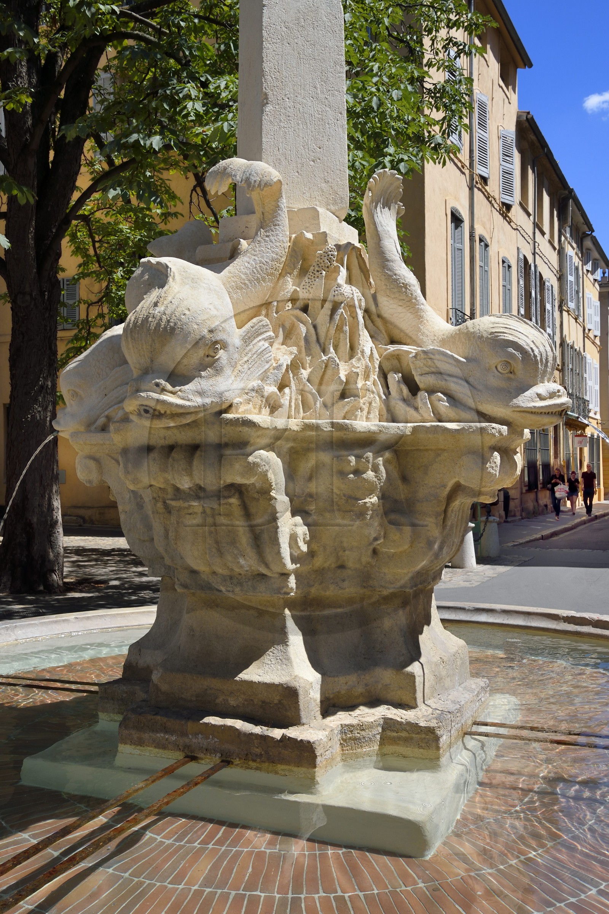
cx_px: 304
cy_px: 457
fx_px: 913
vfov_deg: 53.1
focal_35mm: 36
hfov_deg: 36.9
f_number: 18
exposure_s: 1/160
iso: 200
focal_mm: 36
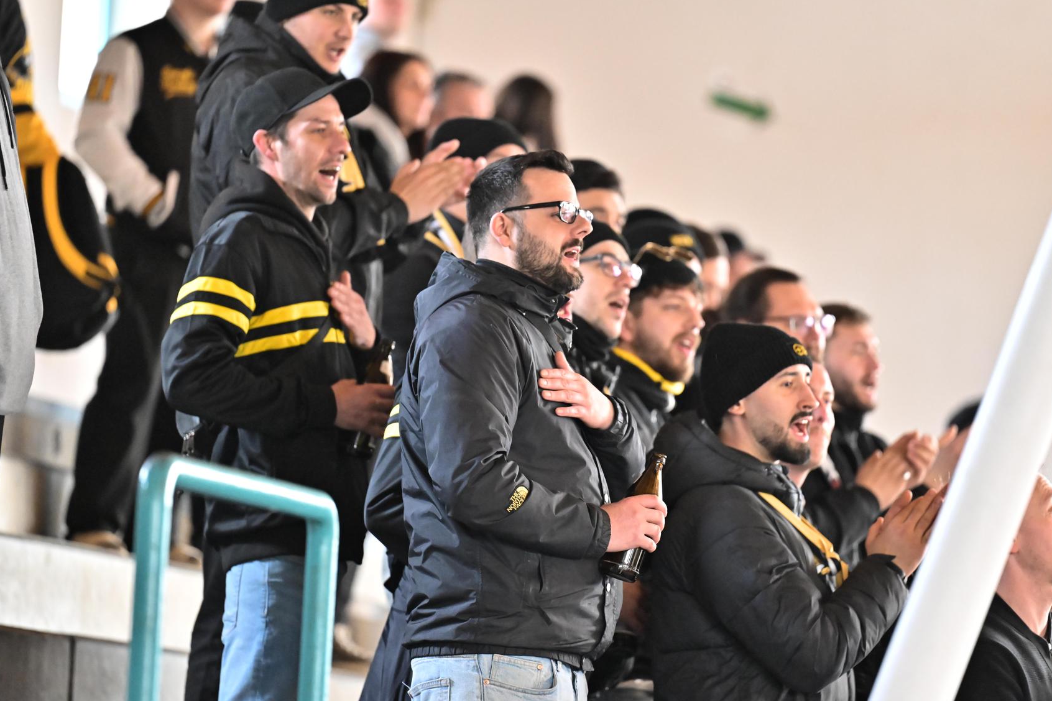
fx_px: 6633
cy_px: 383
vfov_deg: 6.1
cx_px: 563
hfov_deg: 9.1
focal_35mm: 227
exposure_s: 1/160
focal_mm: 200
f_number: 2.8
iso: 4000
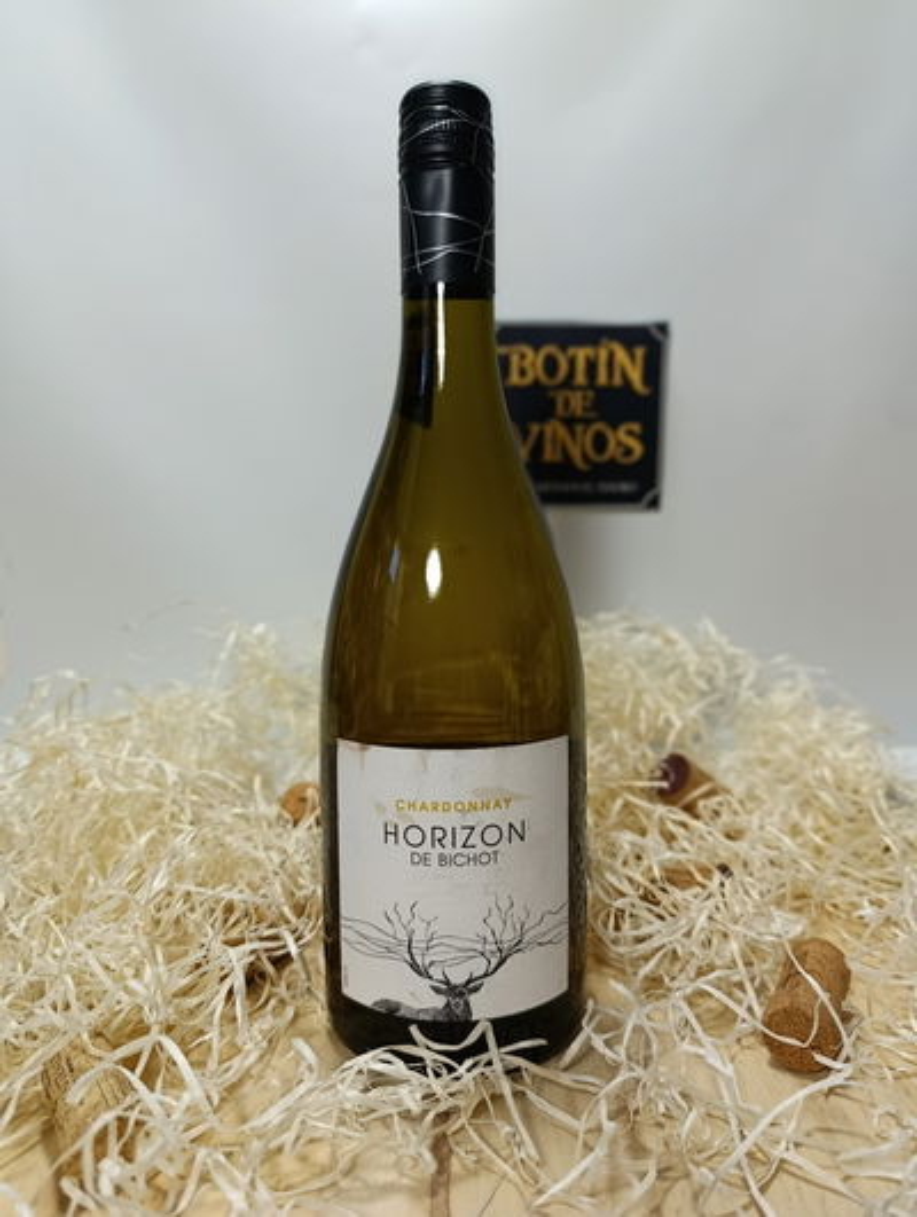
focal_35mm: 23
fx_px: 810
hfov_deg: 59.0
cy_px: 608
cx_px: 458
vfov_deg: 73.8
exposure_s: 1/100
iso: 93
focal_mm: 6.11
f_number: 1.65
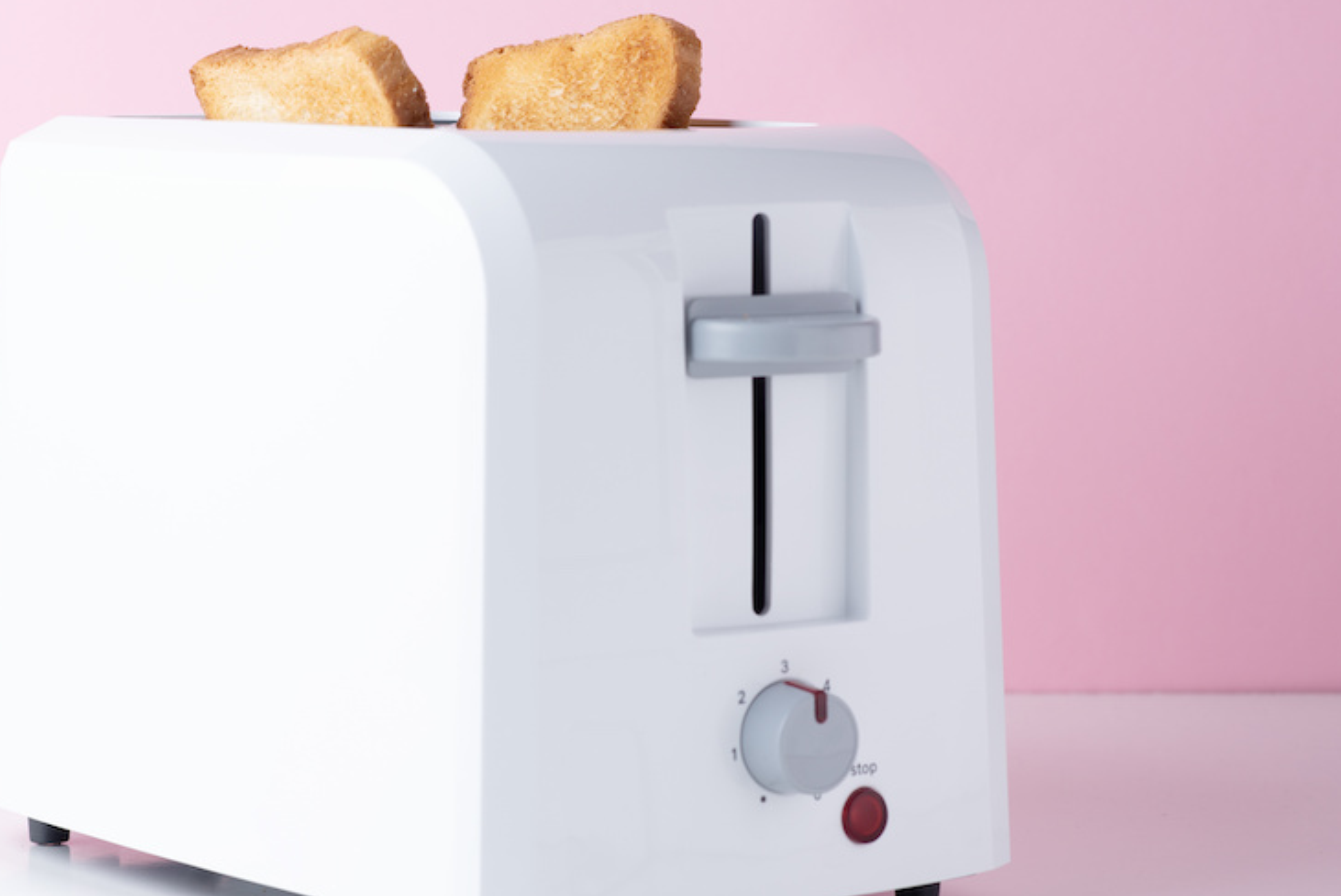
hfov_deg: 17.2
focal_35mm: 119
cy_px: 412
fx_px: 4437
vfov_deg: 11.5
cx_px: 545
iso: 100
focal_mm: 85
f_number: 9
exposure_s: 1/160
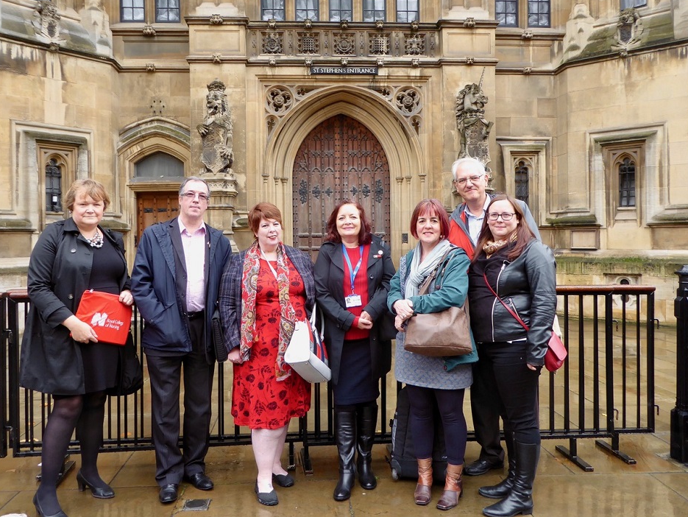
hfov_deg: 58.3
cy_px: 243
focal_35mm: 31
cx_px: 335
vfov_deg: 45.4
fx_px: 616
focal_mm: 5
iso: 125
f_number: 3.5
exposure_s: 1/60
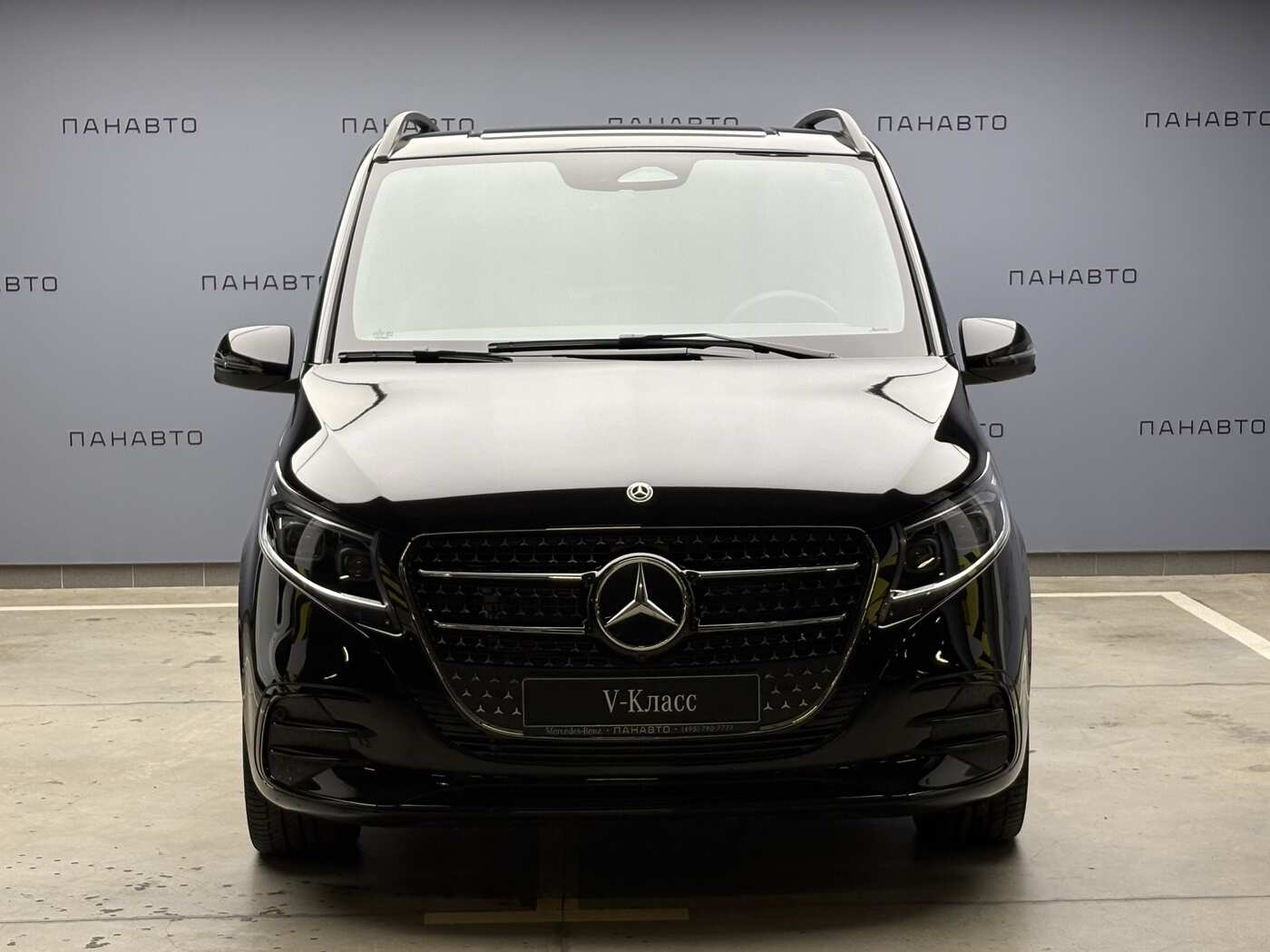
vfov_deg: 28.0
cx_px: 635
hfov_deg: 36.8
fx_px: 1907
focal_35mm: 52
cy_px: 476
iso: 32
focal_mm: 5.96
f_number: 1.6
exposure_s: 1/106
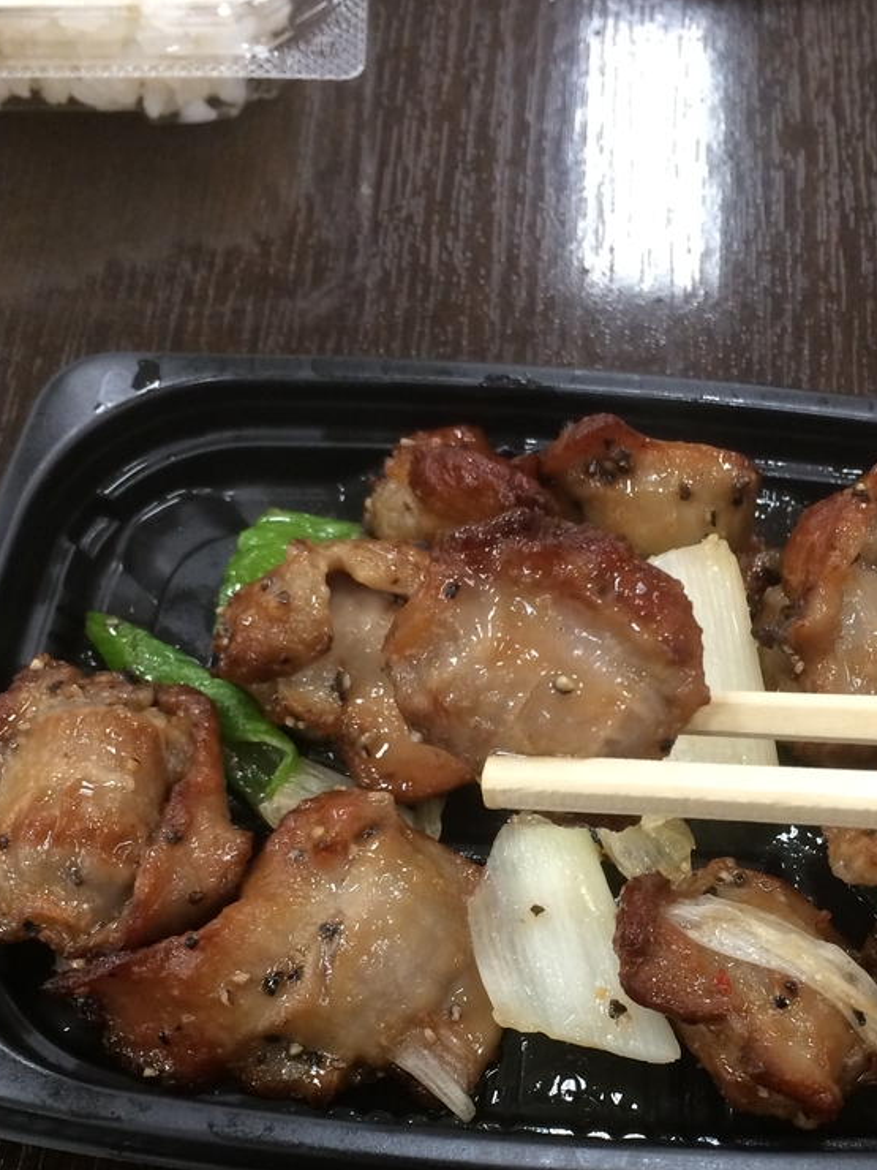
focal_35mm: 47
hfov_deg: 30.6
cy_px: 792
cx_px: 593
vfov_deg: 39.9
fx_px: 1588
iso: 100
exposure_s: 1/30
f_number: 2.2
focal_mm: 4.15
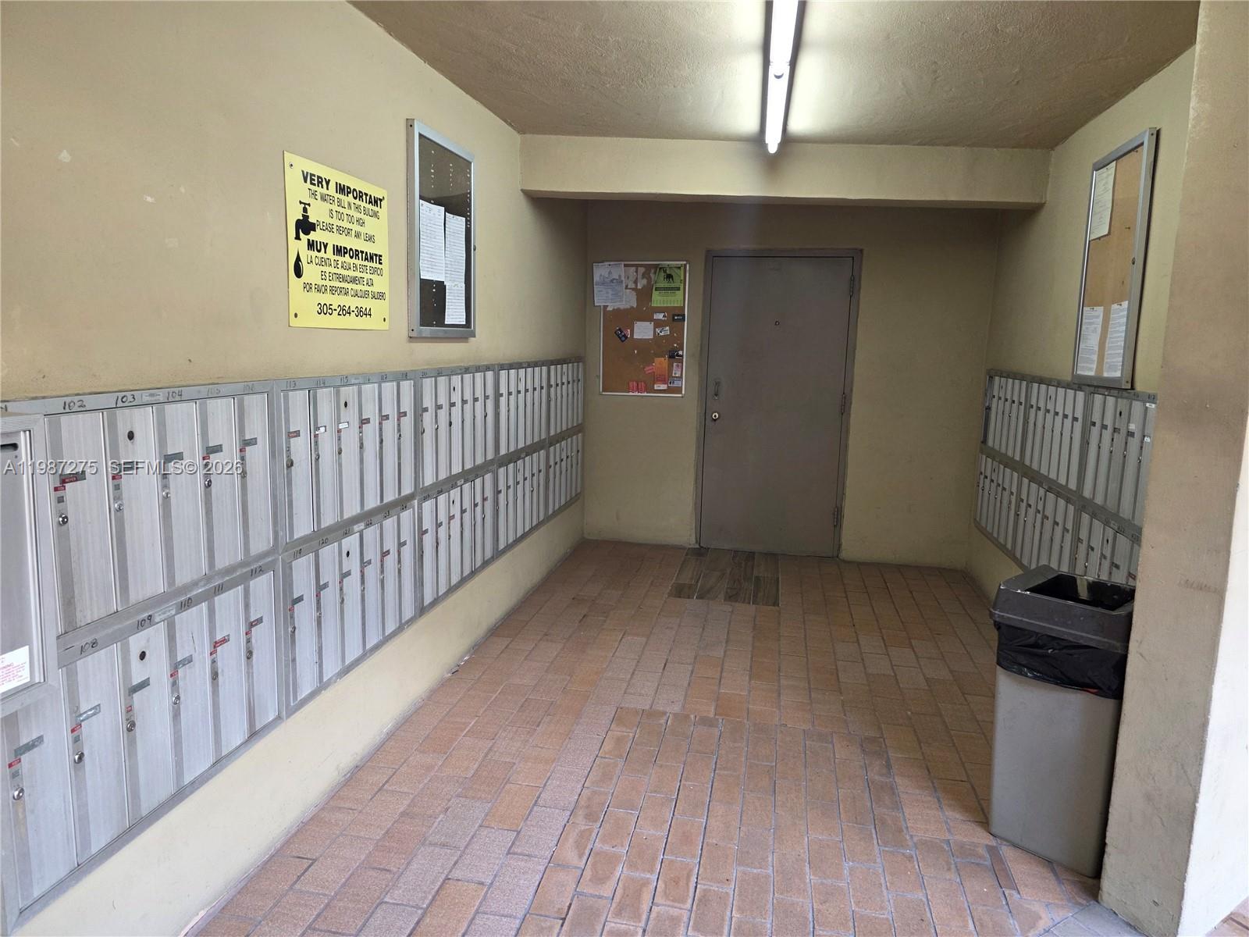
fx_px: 830
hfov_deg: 73.9
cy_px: 468
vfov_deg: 58.9
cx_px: 624
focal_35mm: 23
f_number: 1.7
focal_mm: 6.3
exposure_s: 1/120
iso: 320
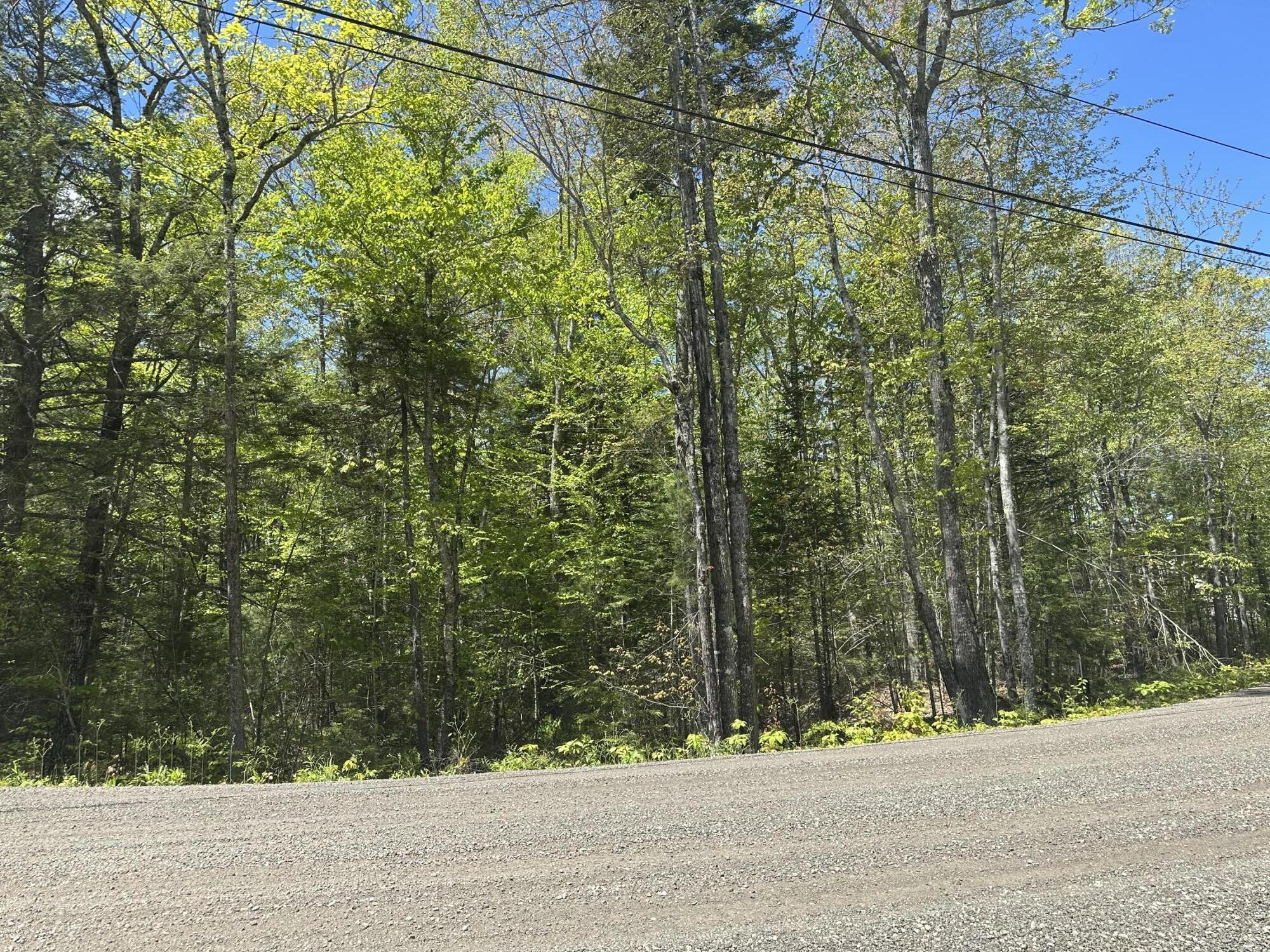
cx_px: 635
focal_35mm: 24
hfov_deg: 71.6
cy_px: 476
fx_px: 881
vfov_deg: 56.8
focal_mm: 6.86
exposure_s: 1/1495
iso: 80
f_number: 1.78
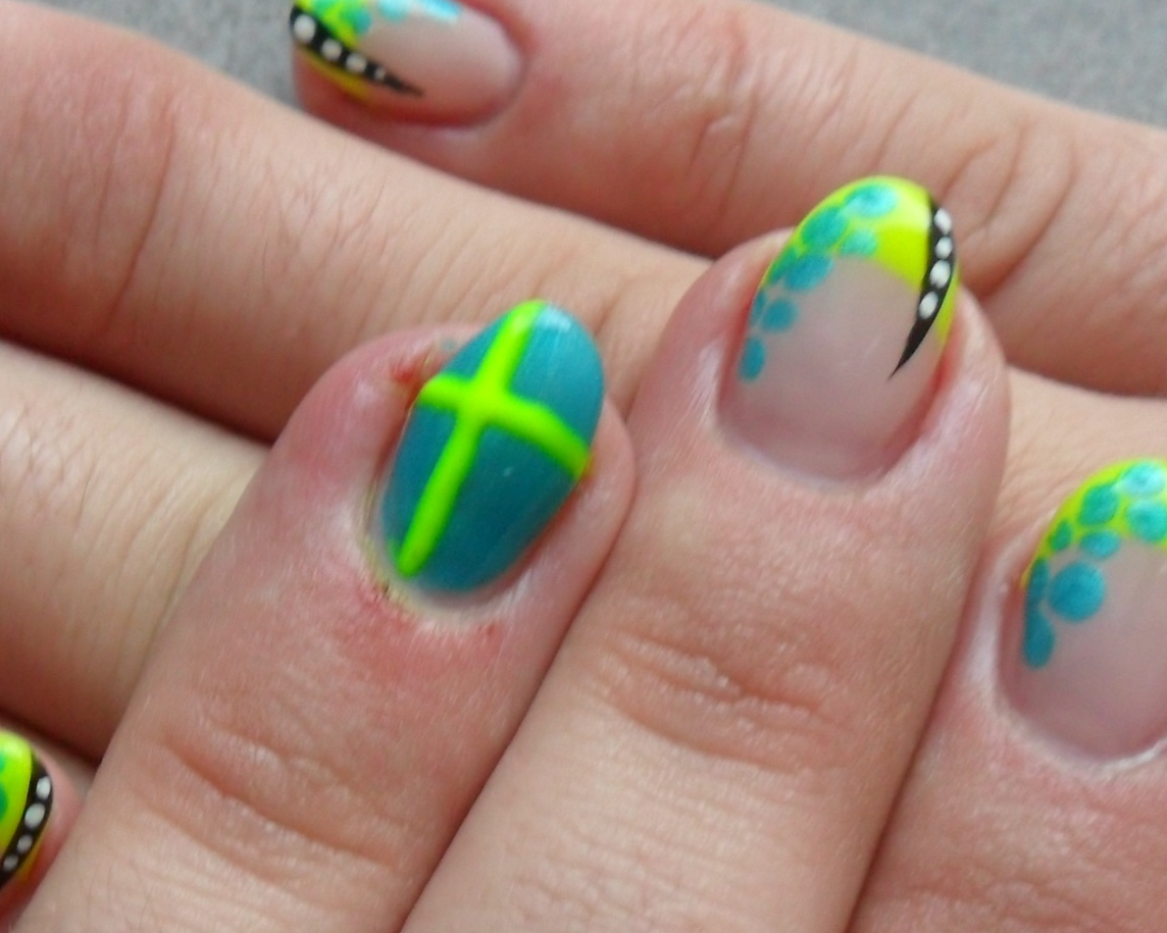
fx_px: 2038
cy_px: 518
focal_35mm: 59
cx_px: 389
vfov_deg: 25.8
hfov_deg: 31.7
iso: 160
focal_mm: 4.9
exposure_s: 1/30
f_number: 3.5
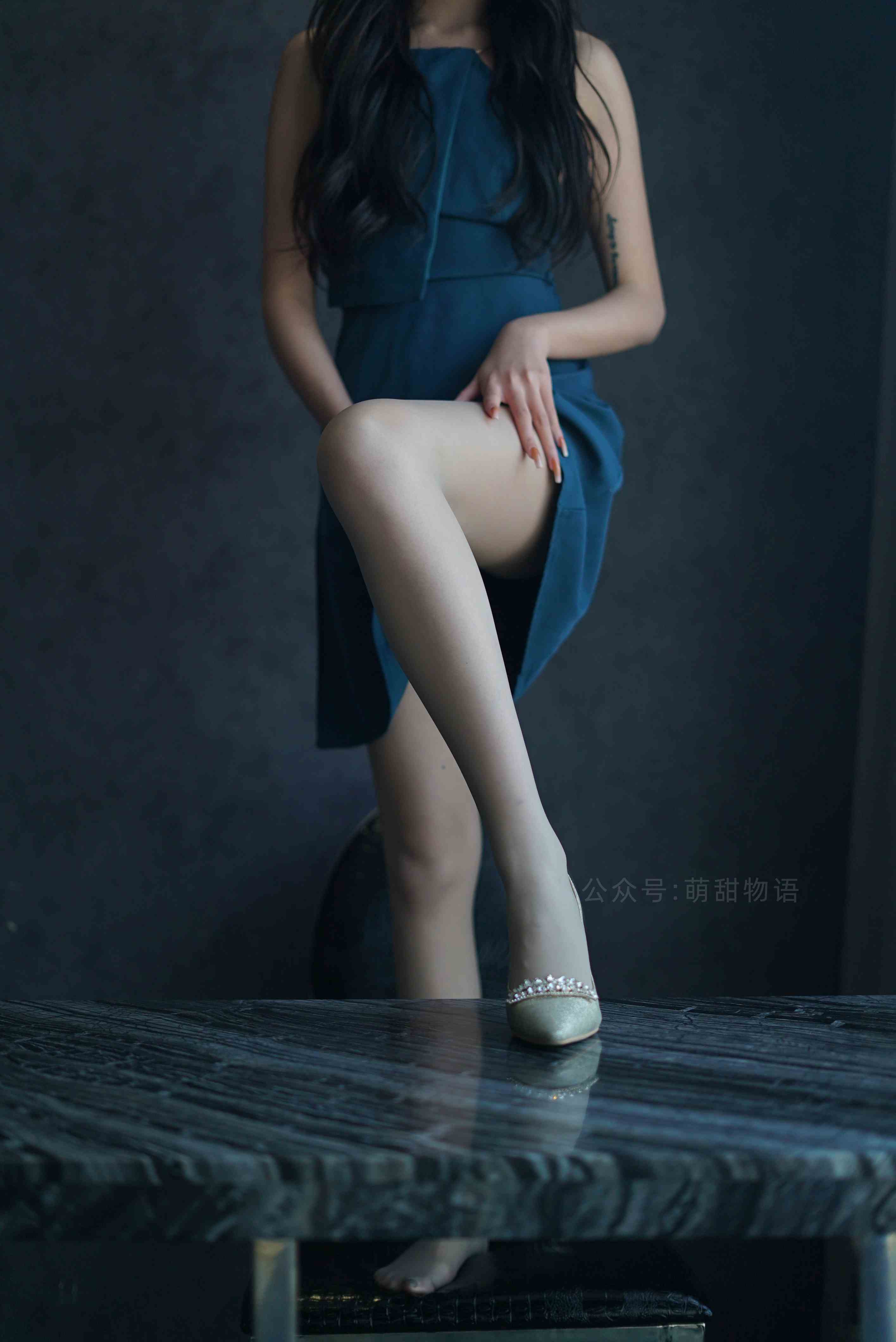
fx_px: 1864
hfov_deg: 27.0
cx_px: 448
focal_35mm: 50
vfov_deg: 39.6
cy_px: 671
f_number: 2
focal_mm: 50
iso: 400
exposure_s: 1/1250
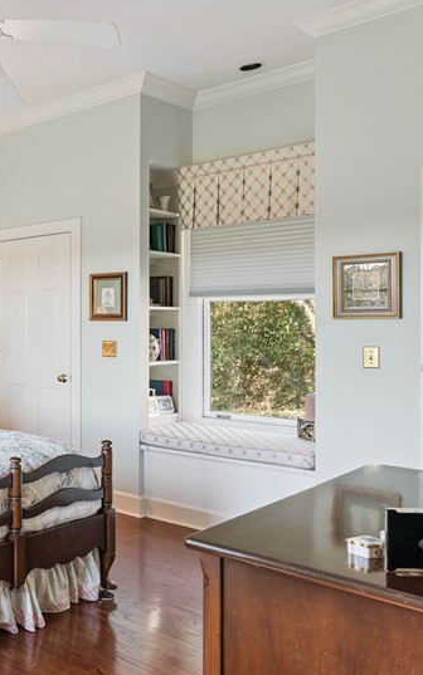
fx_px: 645
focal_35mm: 35
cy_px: 339
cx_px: -152
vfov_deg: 55.3
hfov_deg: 28.5
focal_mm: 17
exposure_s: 1/40
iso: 250
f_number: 8
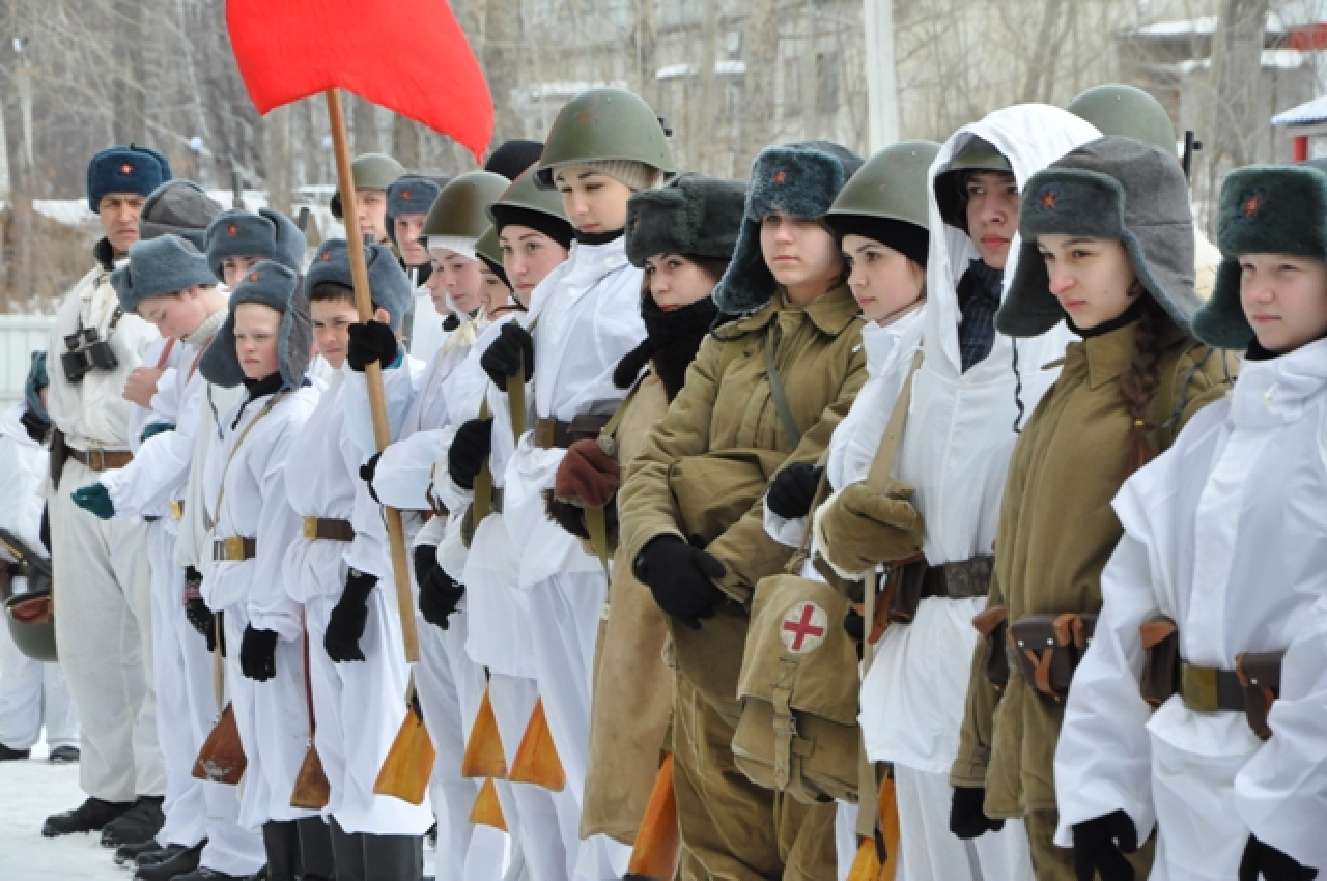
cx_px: 664
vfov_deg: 8.7
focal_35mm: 158
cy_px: 440
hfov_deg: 13.1
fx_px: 5798
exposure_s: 1/500
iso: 1000
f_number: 11
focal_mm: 105
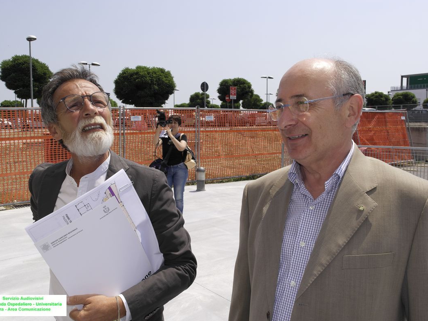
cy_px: 159
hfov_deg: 55.3
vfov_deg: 43.0
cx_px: 203
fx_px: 408
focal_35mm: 33
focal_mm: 20
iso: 100
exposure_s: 1/180
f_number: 11
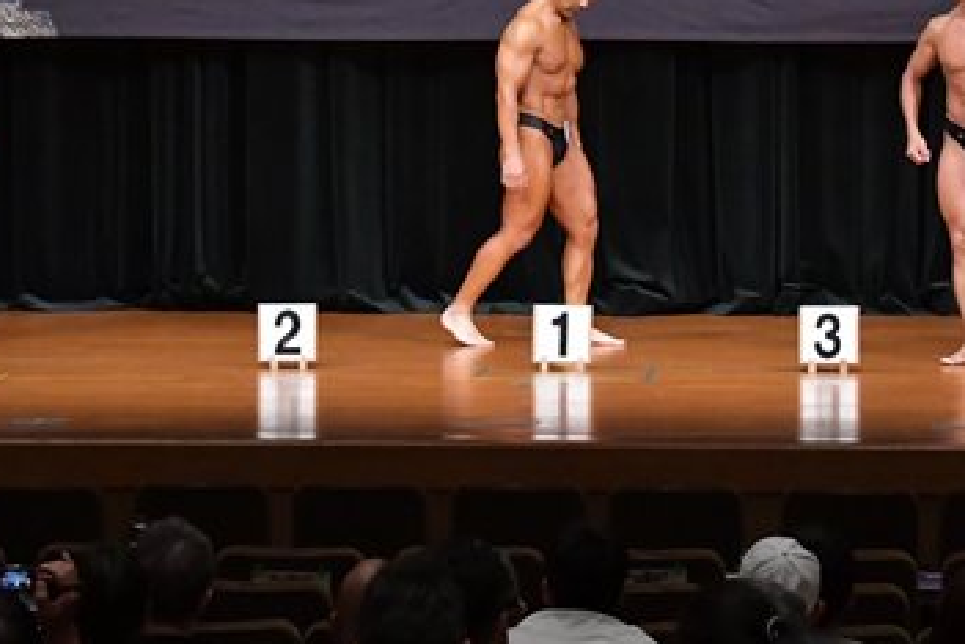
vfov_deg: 5.9
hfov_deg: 8.9
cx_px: 546
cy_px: 39
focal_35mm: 232
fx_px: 6218
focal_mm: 70
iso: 5000
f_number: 5.6
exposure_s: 1/400
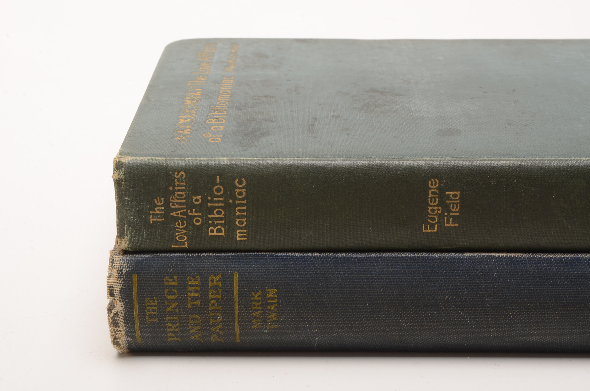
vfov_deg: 19.6
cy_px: 196
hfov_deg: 29.3
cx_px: 295
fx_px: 1128
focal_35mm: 69
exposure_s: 1/160
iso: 100
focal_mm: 46
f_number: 25
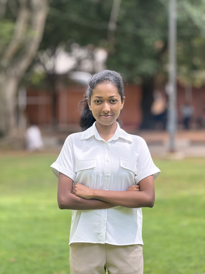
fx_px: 948
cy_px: 137
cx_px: 102
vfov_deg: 16.4
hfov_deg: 12.3
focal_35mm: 120
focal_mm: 15.66
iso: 100
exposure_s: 1/99
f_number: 2.8
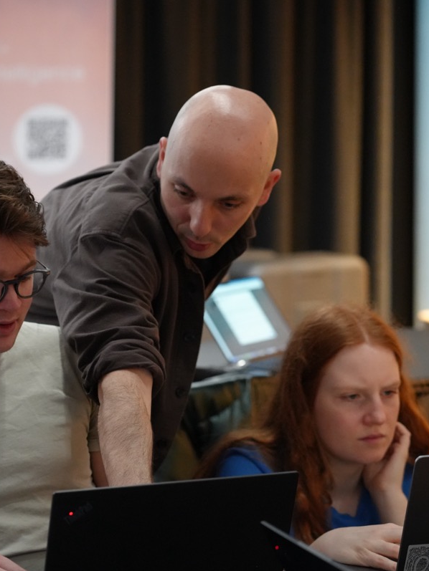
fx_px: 2032
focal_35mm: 123
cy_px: 286
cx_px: 110
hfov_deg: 12.0
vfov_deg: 16.0
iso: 8000
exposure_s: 1/160
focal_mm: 85
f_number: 4
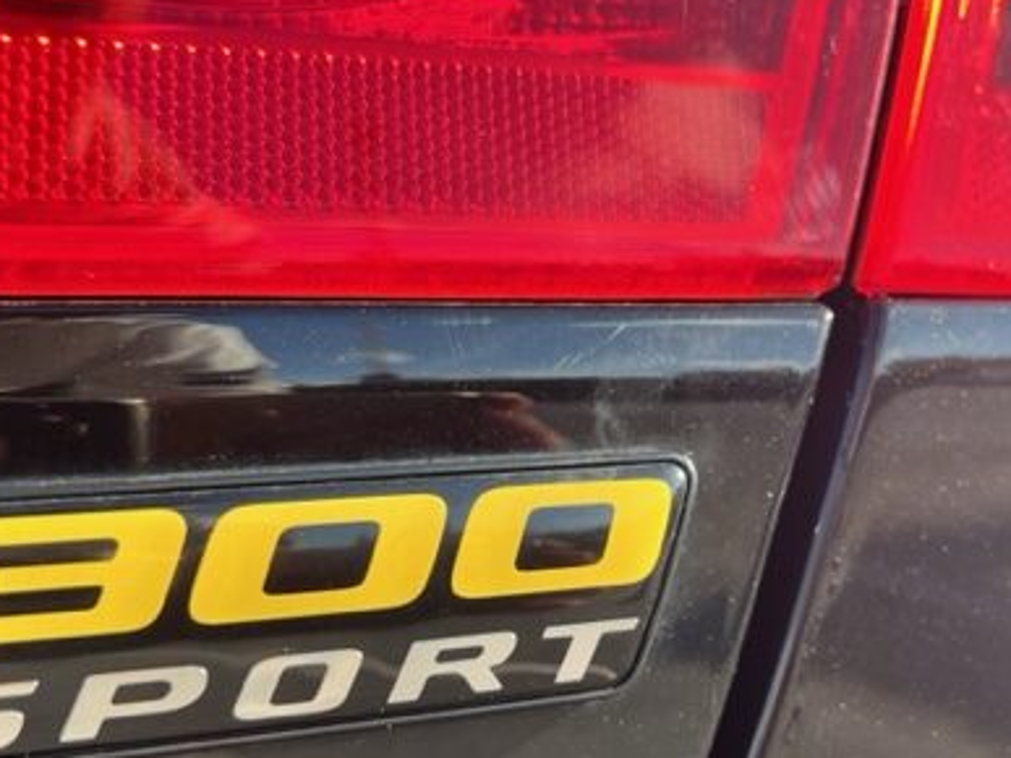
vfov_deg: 33.6
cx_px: 596
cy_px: 389
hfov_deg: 43.7
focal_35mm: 43
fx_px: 1255
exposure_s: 1/924
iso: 50
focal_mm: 5.7
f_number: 1.5
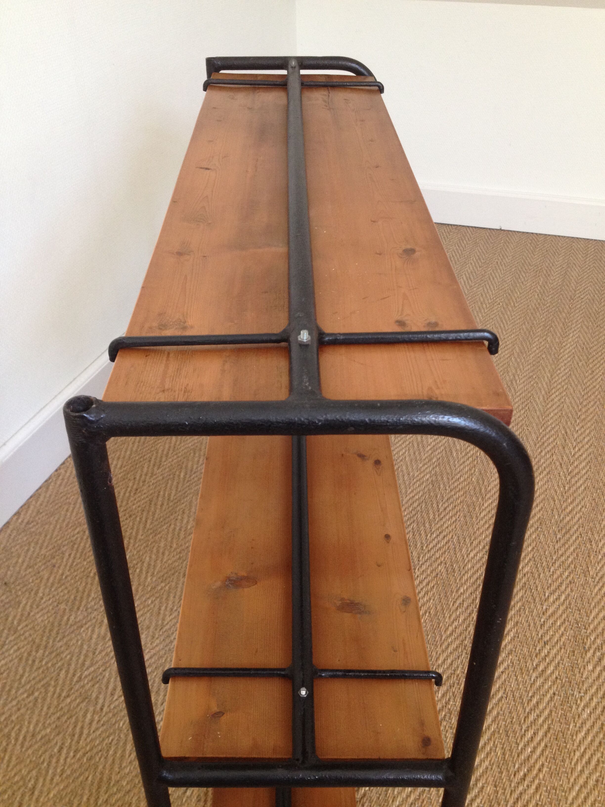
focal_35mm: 35
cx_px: 302
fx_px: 816
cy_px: 404
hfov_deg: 40.7
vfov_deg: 52.6
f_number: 2.4
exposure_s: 1/20
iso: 125
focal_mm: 4.28
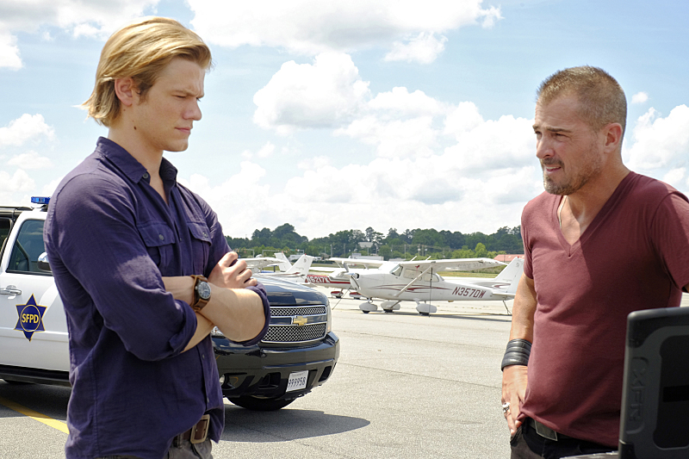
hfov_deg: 34.5
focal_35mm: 58
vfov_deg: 23.4
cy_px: 230
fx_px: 1110
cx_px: 344
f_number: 8
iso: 400
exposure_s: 1/400
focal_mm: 38.8
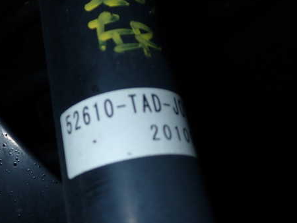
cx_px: 110
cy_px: 123
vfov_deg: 30.3
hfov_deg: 39.4
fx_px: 412
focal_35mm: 48
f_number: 7.1
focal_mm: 6.37
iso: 200
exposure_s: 1/40
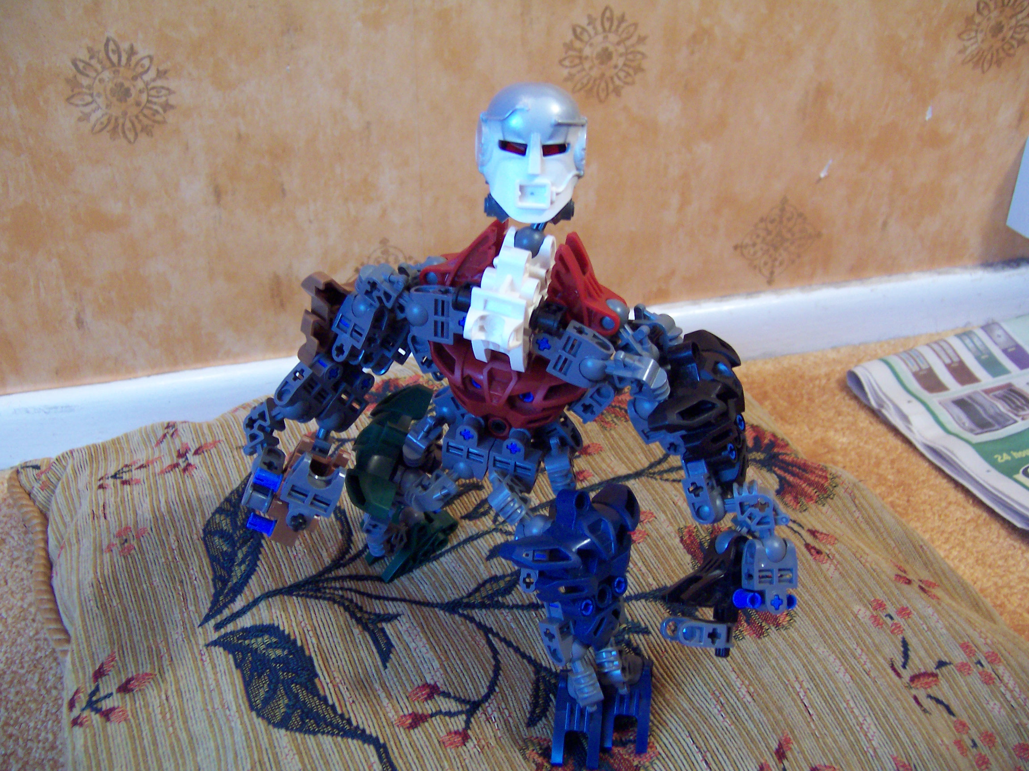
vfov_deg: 42.9
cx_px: 514
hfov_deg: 55.4
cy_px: 386
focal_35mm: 33
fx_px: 981
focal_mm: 5.5
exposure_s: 1/10
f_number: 2.8
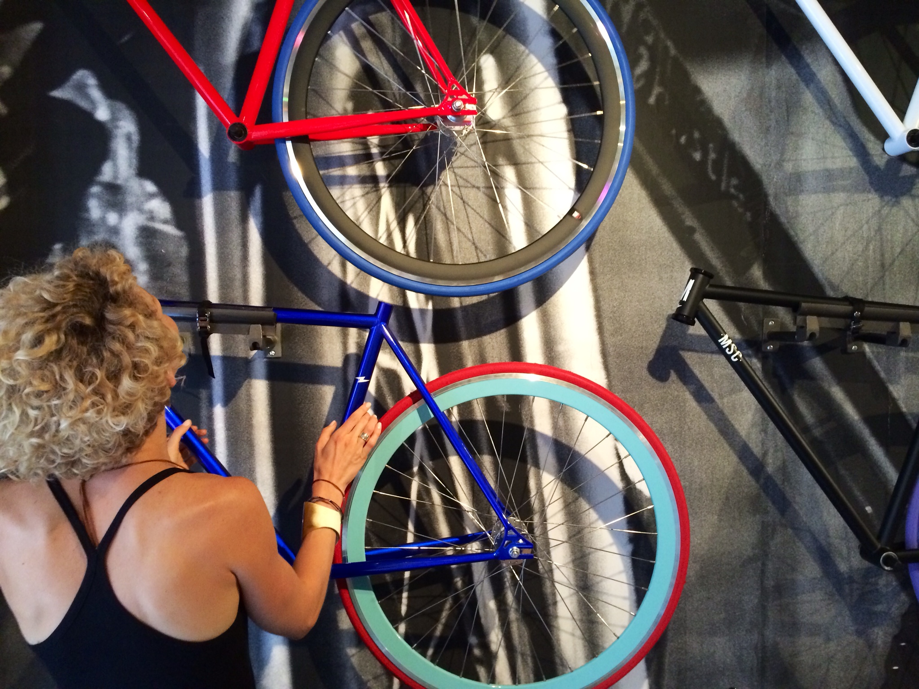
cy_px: 344
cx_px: 460
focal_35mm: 30
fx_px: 796
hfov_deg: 60.0
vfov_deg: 46.8
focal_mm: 4.12
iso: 320
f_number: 2.2
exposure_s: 1/24
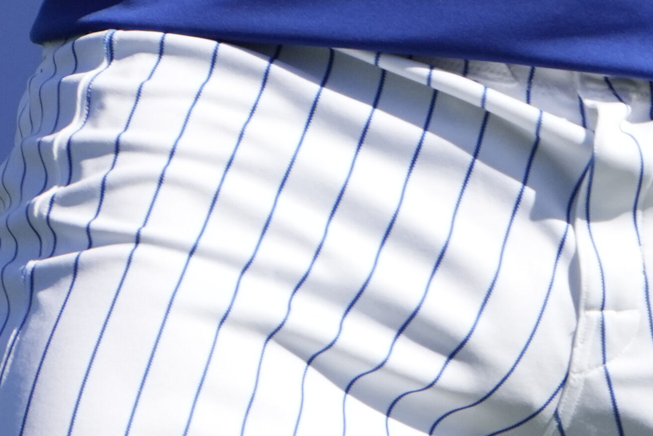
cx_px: 735
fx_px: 70664
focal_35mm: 3896
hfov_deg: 0.5
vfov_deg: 0.4
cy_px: -740
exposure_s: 1/2000
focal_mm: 594
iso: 500
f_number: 6.3
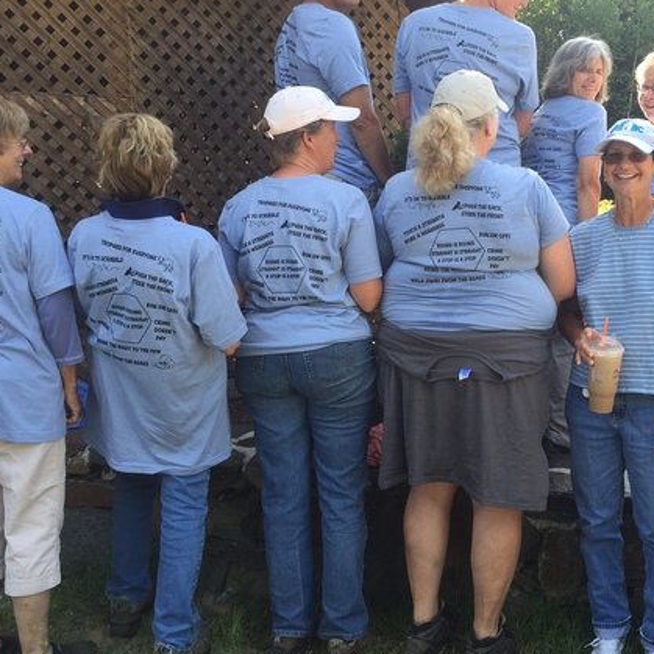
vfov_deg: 38.3
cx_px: 464
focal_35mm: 44
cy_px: 312
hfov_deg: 37.7
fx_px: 940
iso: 32
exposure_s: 1/176
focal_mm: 4.15
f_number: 2.2
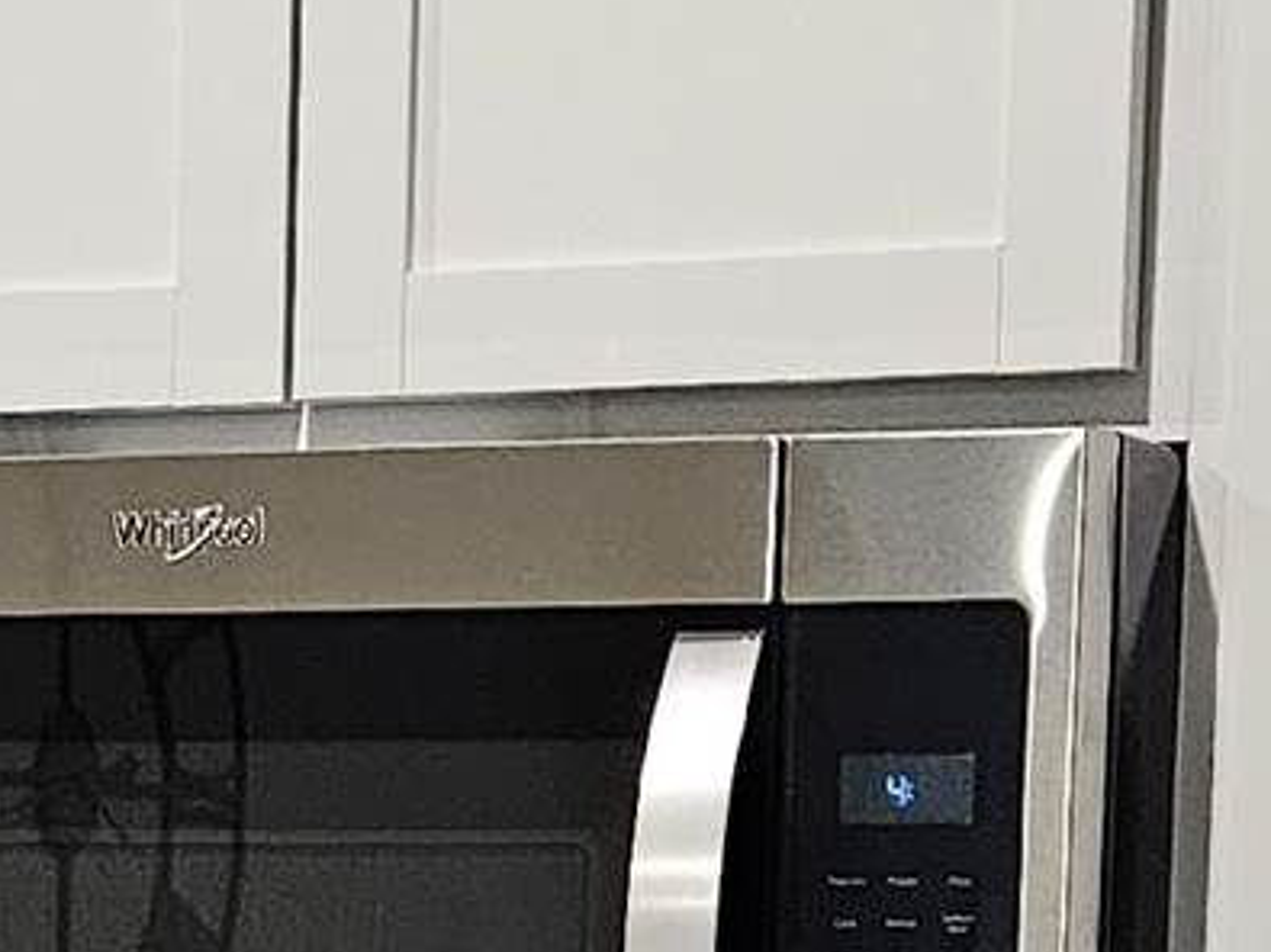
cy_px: 1647
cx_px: 116
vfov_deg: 8.0
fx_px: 6570
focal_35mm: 179
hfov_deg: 11.0
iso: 400
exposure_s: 1/120
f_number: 1.8
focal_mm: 5.4
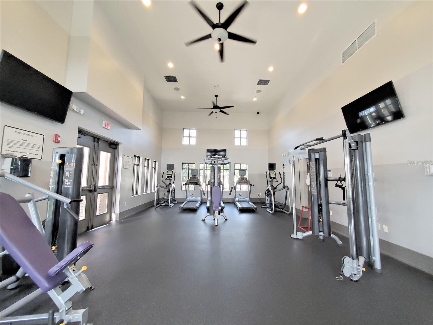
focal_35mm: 13
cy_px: 162
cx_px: 216
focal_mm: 1.8
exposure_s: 1/59
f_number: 2.2
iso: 320
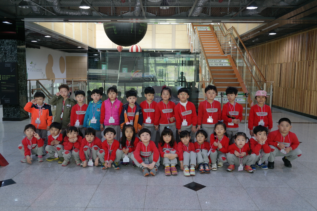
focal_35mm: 30
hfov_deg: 61.9
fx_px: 264
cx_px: 158
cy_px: 106
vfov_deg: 43.6
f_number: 3.5
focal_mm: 20
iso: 800
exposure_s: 1/40
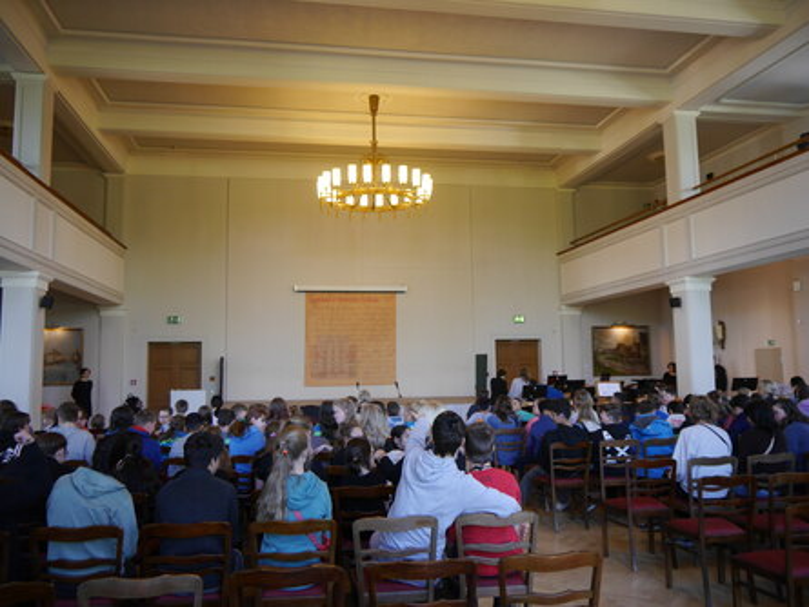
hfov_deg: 63.4
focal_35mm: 28
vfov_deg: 49.8
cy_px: 304
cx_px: 404
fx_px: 655
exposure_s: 1/60
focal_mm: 14
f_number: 3.5
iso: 640
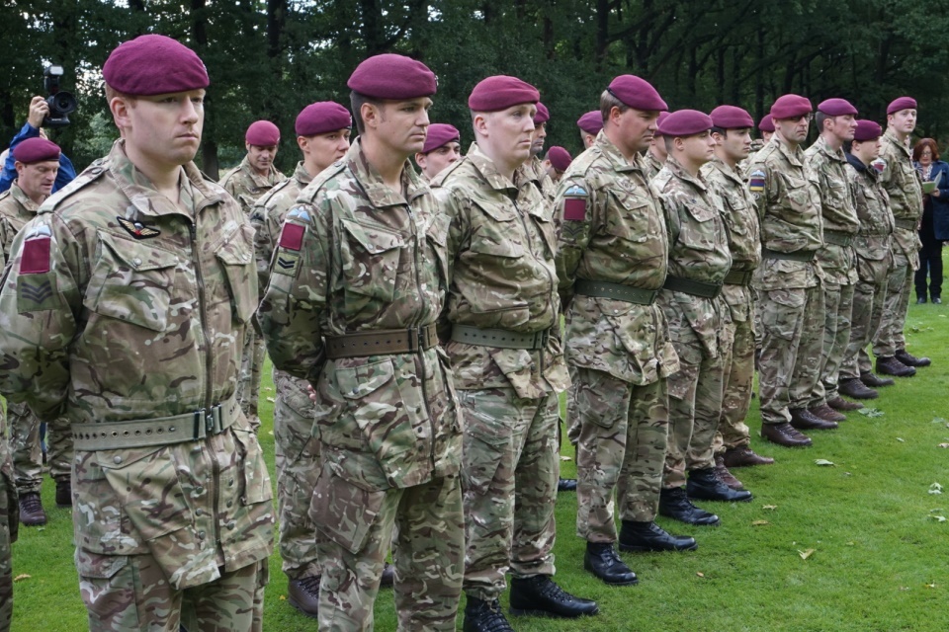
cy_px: 316
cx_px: 474
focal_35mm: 44
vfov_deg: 30.8
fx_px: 1147
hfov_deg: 45.0
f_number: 9
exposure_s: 1/60
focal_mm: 29
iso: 400
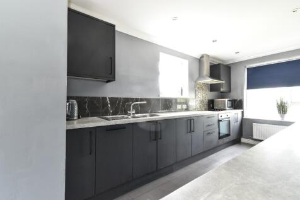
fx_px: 125
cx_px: 150
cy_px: 100
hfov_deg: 100.4
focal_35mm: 15
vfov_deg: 77.3
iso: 200
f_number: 9
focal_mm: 10
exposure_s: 1/2
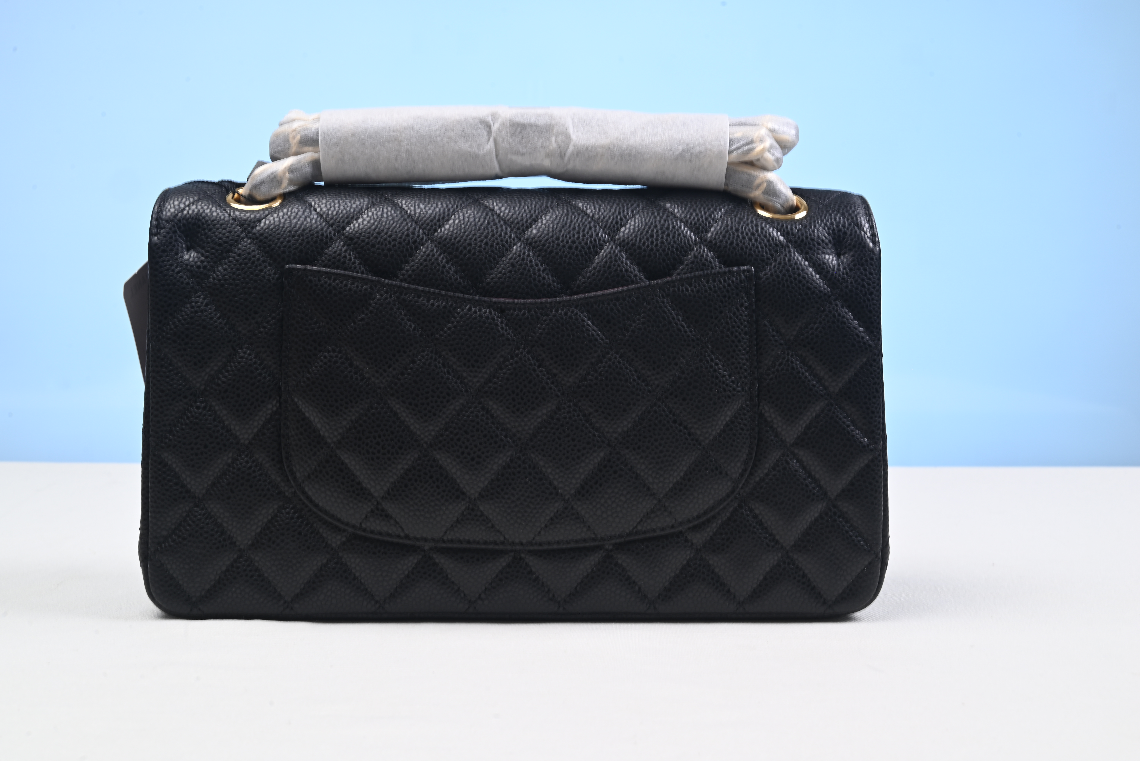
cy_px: 380
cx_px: 570
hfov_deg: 48.4
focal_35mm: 40
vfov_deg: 33.4
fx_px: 1267
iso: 100
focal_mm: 40
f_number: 16
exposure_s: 1/2
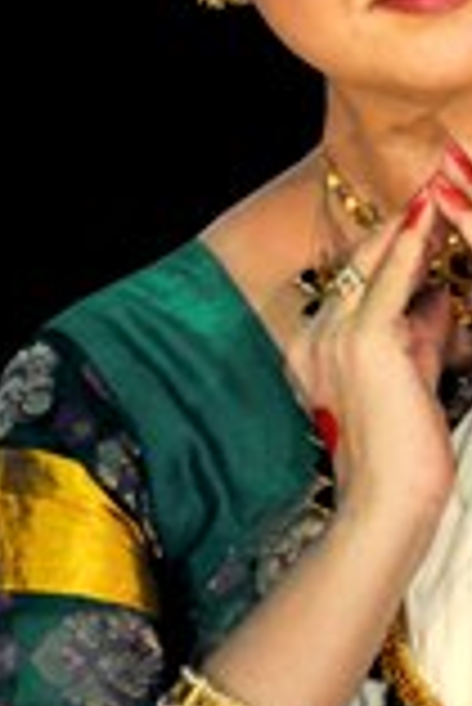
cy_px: 90
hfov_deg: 1.2
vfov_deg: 1.8
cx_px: 539
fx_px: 22408
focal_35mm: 1142
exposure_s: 1/200
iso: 3200
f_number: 5.6
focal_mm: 300
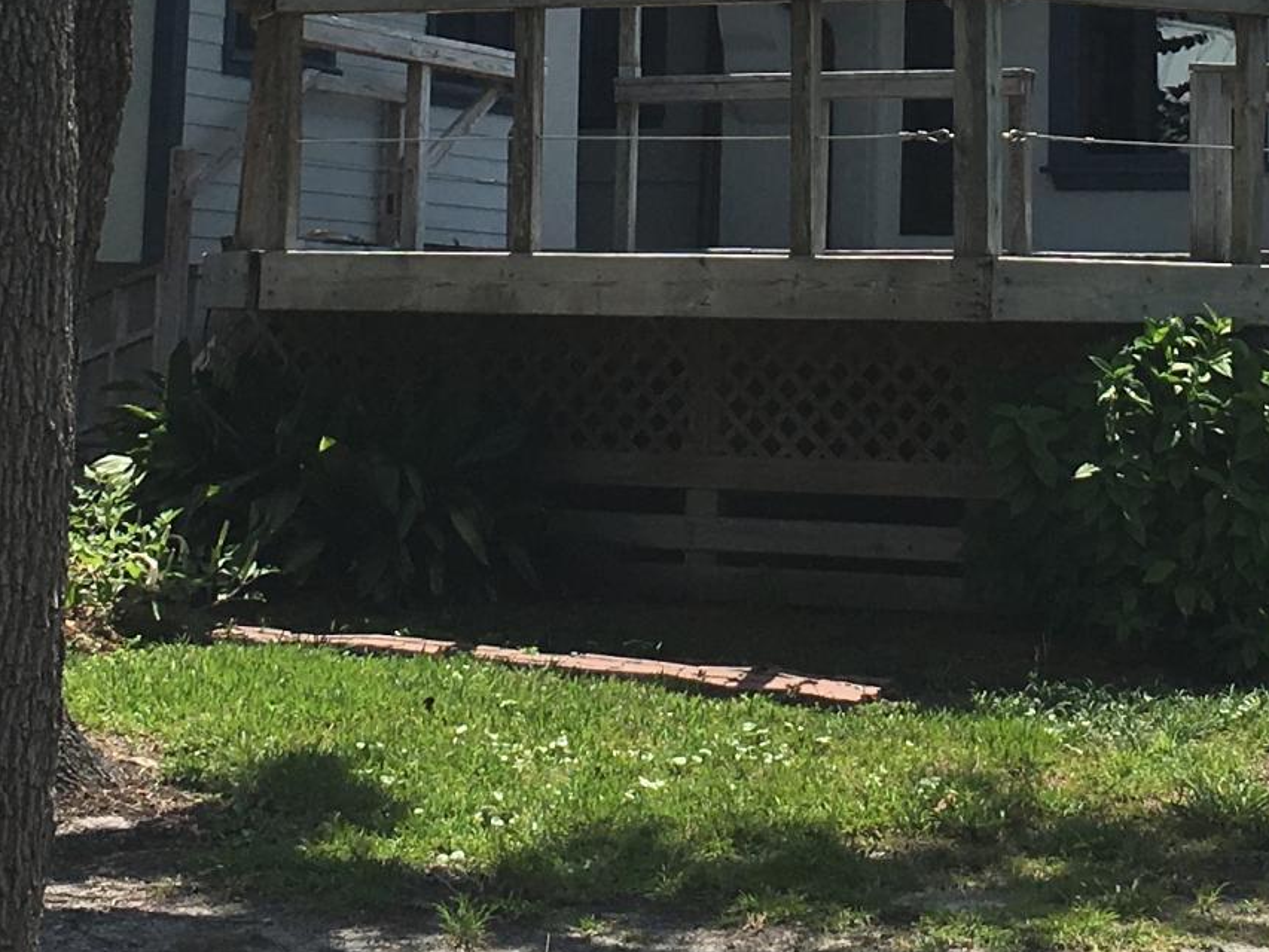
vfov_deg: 13.9
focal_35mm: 102
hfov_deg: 19.2
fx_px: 3740
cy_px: -342
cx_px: 777
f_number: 2.2
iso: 25
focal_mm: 4.15
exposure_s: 1/1972
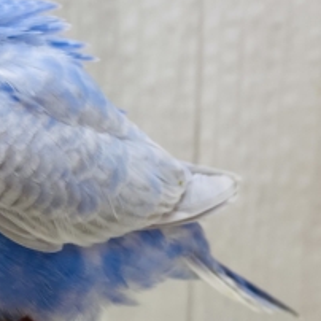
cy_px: 143
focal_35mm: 70
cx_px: -22
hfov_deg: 23.3
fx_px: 734
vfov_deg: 24.6
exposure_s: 1/100
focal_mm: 4.25
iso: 64
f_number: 1.8
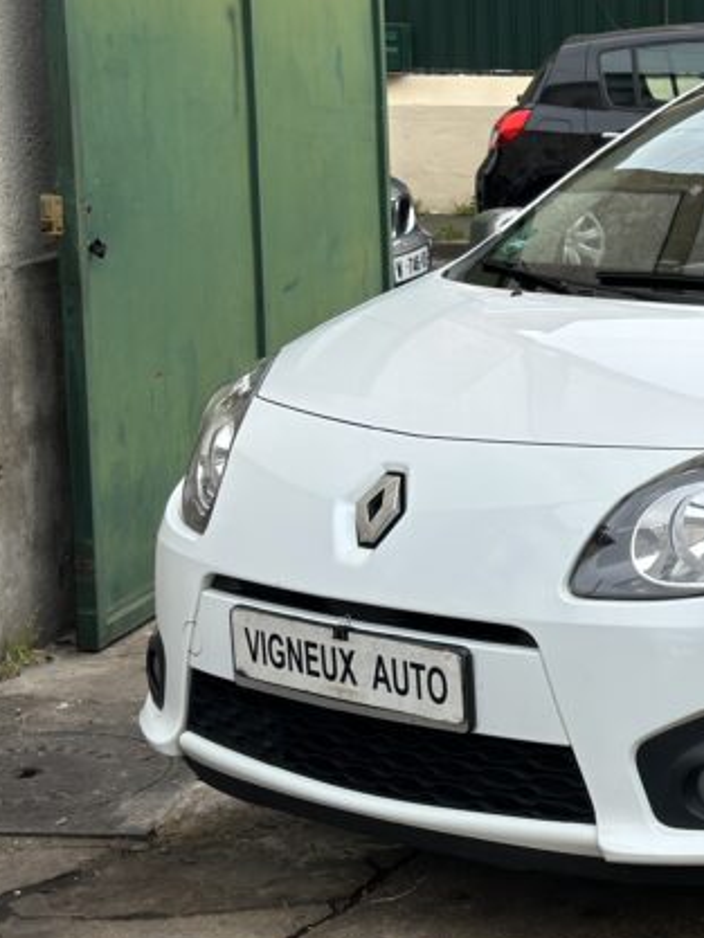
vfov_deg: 21.3
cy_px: 457
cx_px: 848
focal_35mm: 92
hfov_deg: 15.5
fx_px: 2493
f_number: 1.78
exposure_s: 1/1475
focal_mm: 6.86
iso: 64
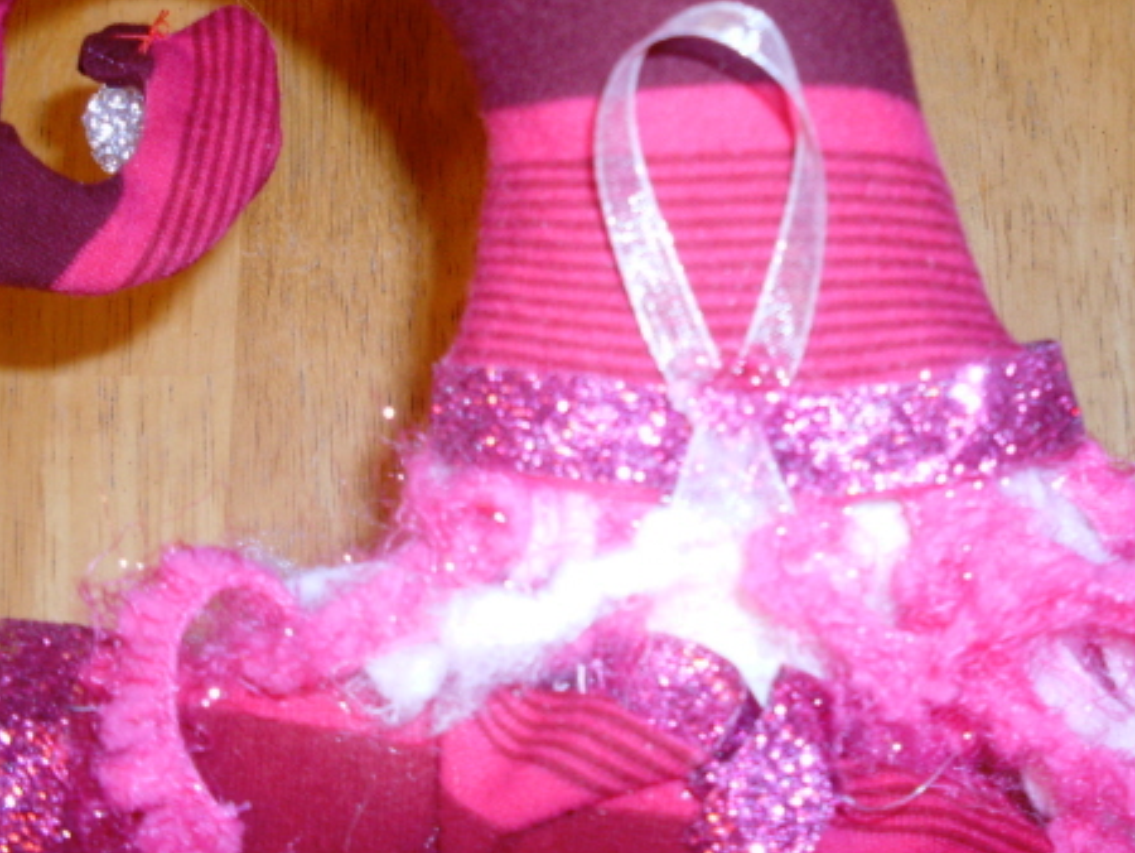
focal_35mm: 54
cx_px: 678
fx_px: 1772
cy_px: 260
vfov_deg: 26.8
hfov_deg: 35.4
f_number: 2.8
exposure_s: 1/45
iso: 100
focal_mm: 6.3
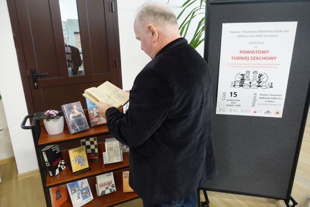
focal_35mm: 24
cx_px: 155
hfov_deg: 73.7
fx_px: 207
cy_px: 104
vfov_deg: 53.2
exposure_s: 1/25
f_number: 2.8
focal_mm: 8.9
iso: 800
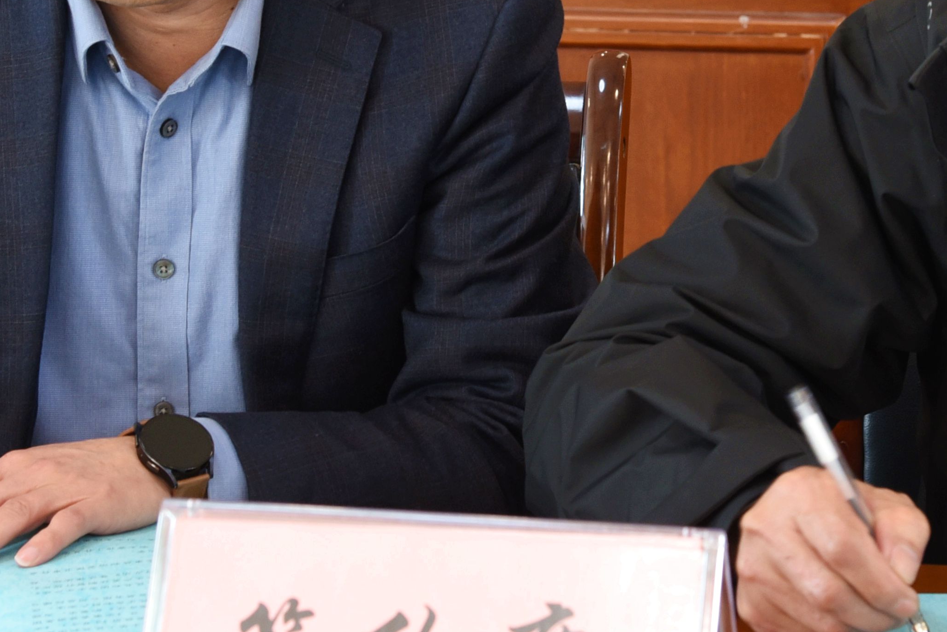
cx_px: 658
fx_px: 3315
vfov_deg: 10.8
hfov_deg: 16.2
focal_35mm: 126
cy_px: 18
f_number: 5.6
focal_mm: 48
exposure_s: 1/25
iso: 800
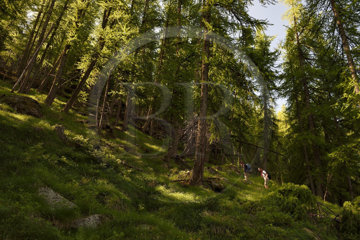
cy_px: 120
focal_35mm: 31
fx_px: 310
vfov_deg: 42.3
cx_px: 180
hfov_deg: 60.3
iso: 400
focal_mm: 31
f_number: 5.6
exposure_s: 1/250
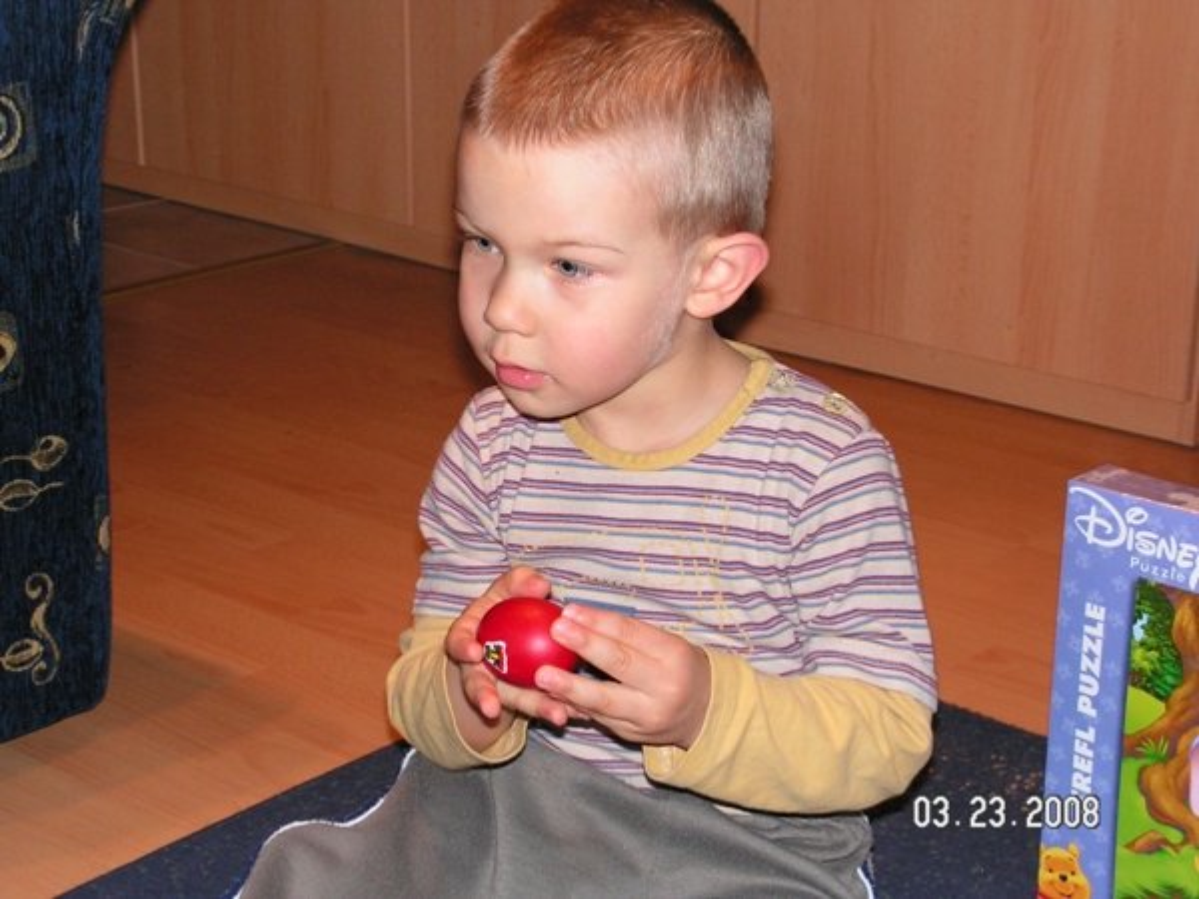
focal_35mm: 66
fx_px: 2286
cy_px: 450
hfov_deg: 29.4
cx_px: 600
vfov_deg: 22.3
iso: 200
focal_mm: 11
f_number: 3.3
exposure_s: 1/80
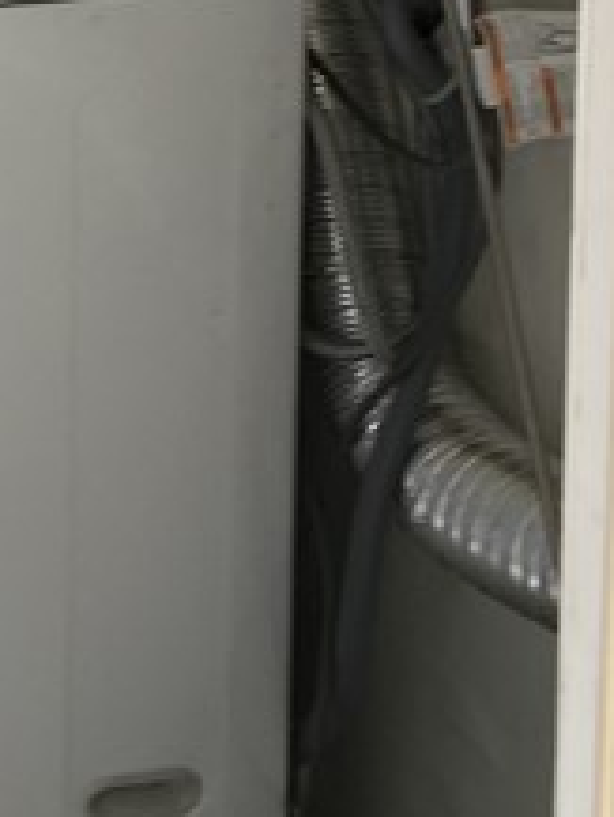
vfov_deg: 13.8
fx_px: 3237
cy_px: -252
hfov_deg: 10.4
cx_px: -399
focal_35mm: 137
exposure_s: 1/121
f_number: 2.2
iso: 25
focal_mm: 4.15
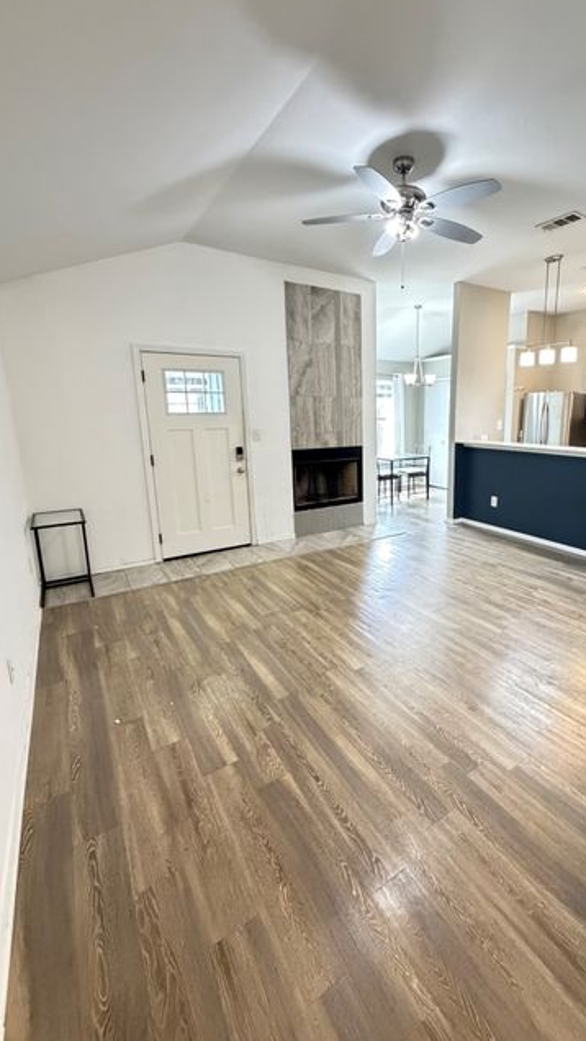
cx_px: 376
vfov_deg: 99.3
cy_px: 502
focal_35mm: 16
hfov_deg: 65.8
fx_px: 442
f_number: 2.2
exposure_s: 1/60
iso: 1000
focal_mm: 2.22
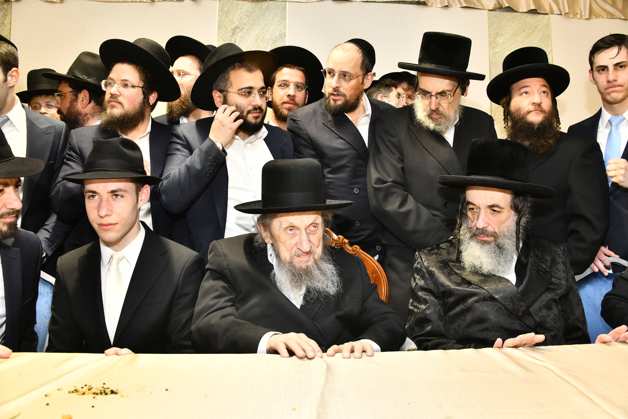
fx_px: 488
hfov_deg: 65.5
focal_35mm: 28
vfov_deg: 46.4
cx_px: 314
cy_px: 210
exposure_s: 1/160
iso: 1250
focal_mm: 28
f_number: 5.6
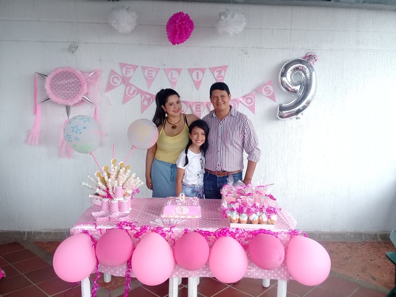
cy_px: 148
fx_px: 355
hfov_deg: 58.4
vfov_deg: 45.4
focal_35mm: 31
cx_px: 198
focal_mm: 3.3
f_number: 2.2
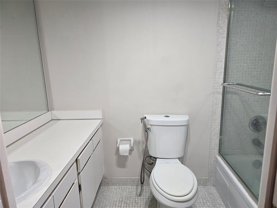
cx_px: 138
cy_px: 104
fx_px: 184
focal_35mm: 23
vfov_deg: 58.9
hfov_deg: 73.9
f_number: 1.7
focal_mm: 6.3
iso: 200
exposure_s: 1/120
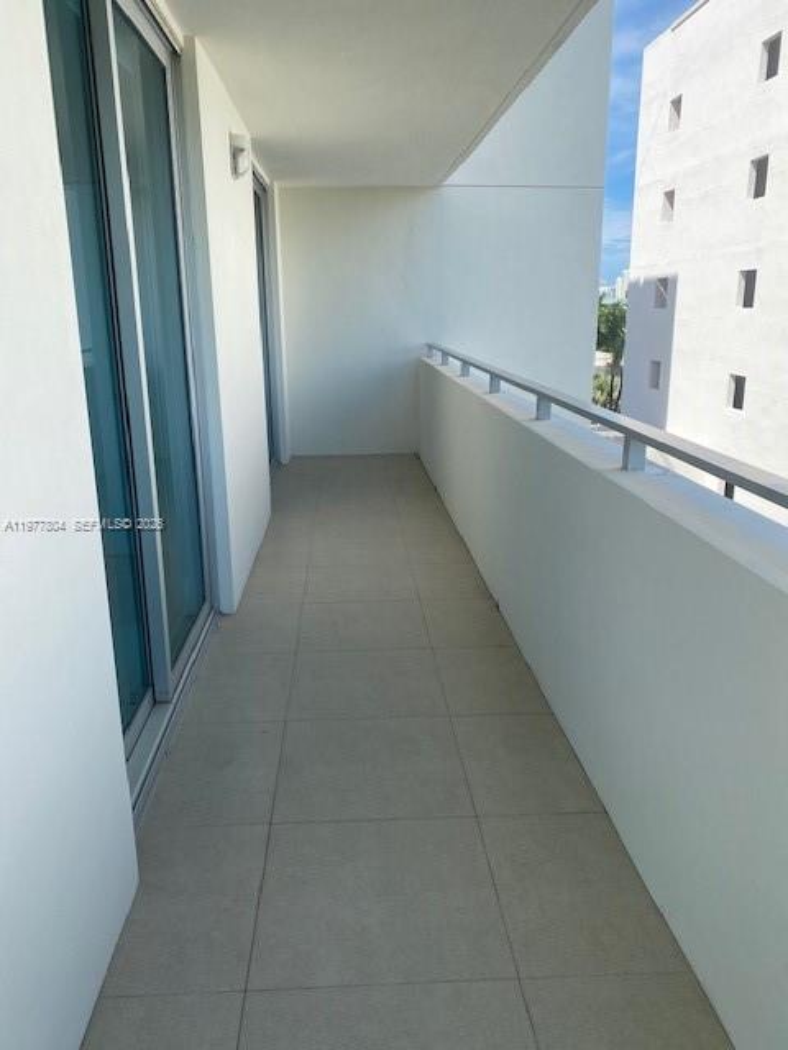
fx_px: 789
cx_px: 394
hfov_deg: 53.1
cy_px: 525
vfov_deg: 67.3
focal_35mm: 26
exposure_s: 1/1585
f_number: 1.8
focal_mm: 4.25
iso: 32
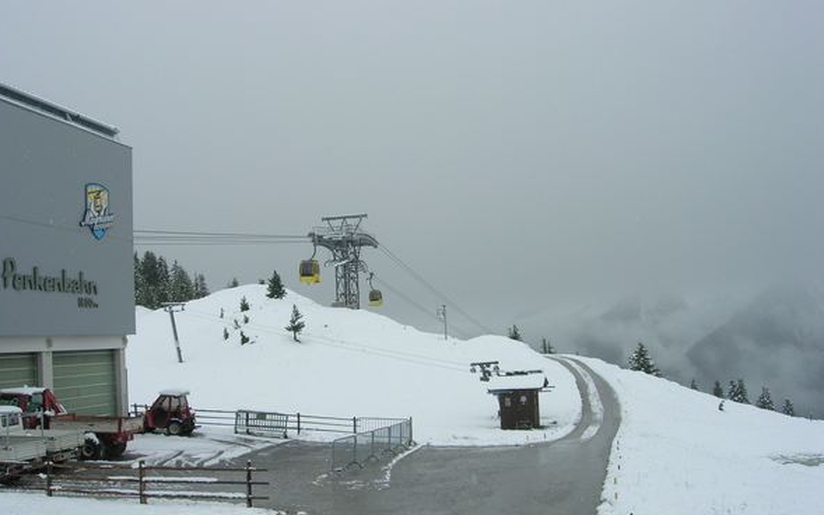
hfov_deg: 48.2
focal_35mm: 41
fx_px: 921
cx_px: 407
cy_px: 270
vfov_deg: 31.2
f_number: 4.8
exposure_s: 1/744
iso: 64
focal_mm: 7.8
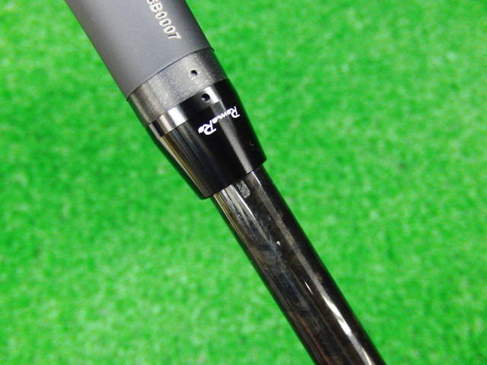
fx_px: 521
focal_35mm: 37
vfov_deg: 38.7
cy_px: 182
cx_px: 244
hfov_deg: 50.1
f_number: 3.6
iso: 400
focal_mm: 6.42
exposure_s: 1/15
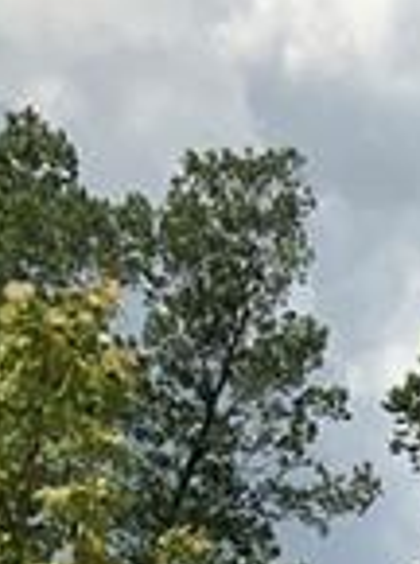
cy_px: 1299
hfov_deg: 8.7
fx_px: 2502
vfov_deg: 11.1
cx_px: 1038
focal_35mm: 154
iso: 20
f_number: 1.8
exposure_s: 1/2667
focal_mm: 3
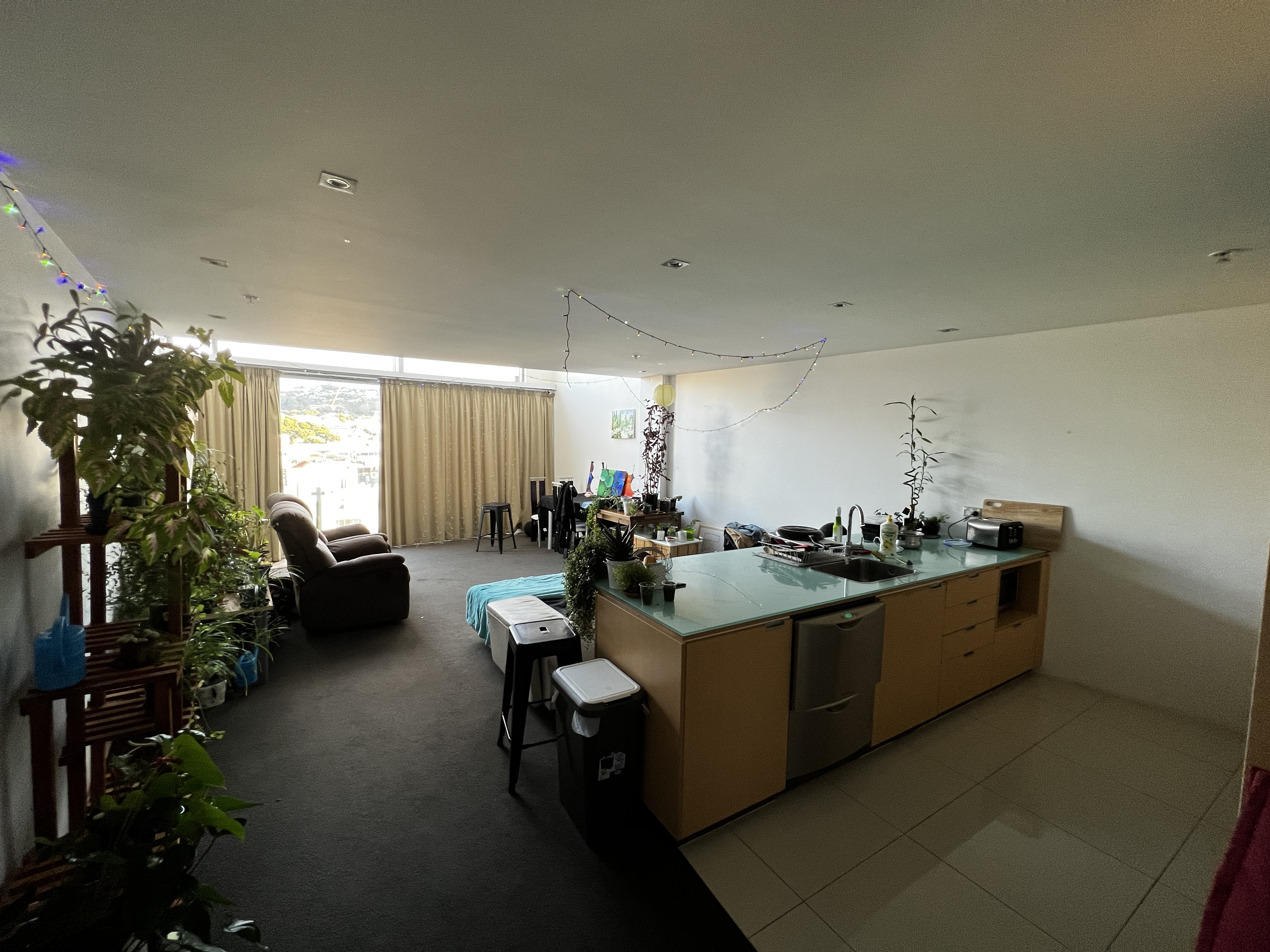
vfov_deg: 89.9
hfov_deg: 106.2
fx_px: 477
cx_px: 635
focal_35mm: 13
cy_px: 476
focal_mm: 1.57
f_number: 1.8
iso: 200
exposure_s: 1/99
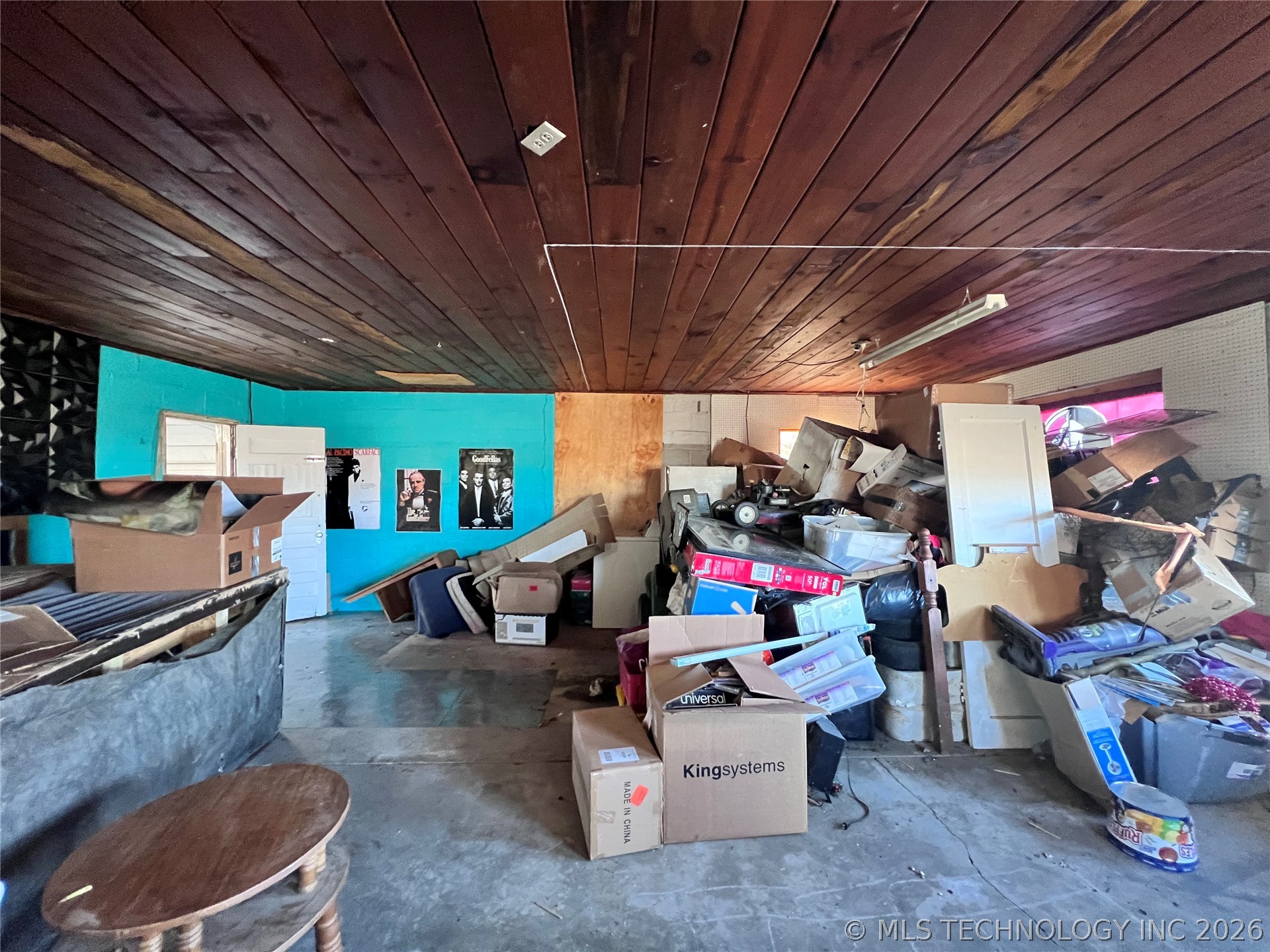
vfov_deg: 89.9
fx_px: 477
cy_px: 476
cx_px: 635
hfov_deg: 106.2
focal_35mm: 13
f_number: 1.8
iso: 640
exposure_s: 1/60
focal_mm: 1.57
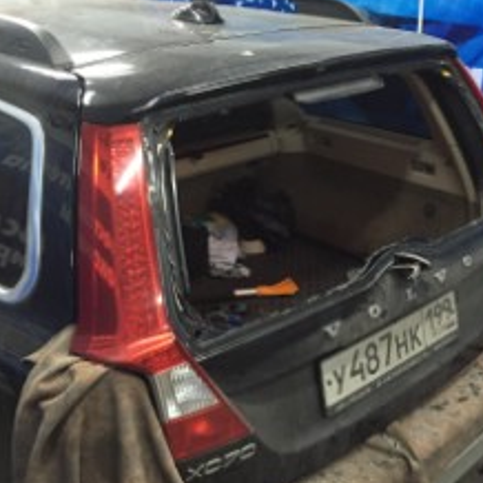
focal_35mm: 47
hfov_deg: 36.0
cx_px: 281
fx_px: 742
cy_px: 259
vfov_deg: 36.0
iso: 250
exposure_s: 1/25
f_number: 2.2
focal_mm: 4.15
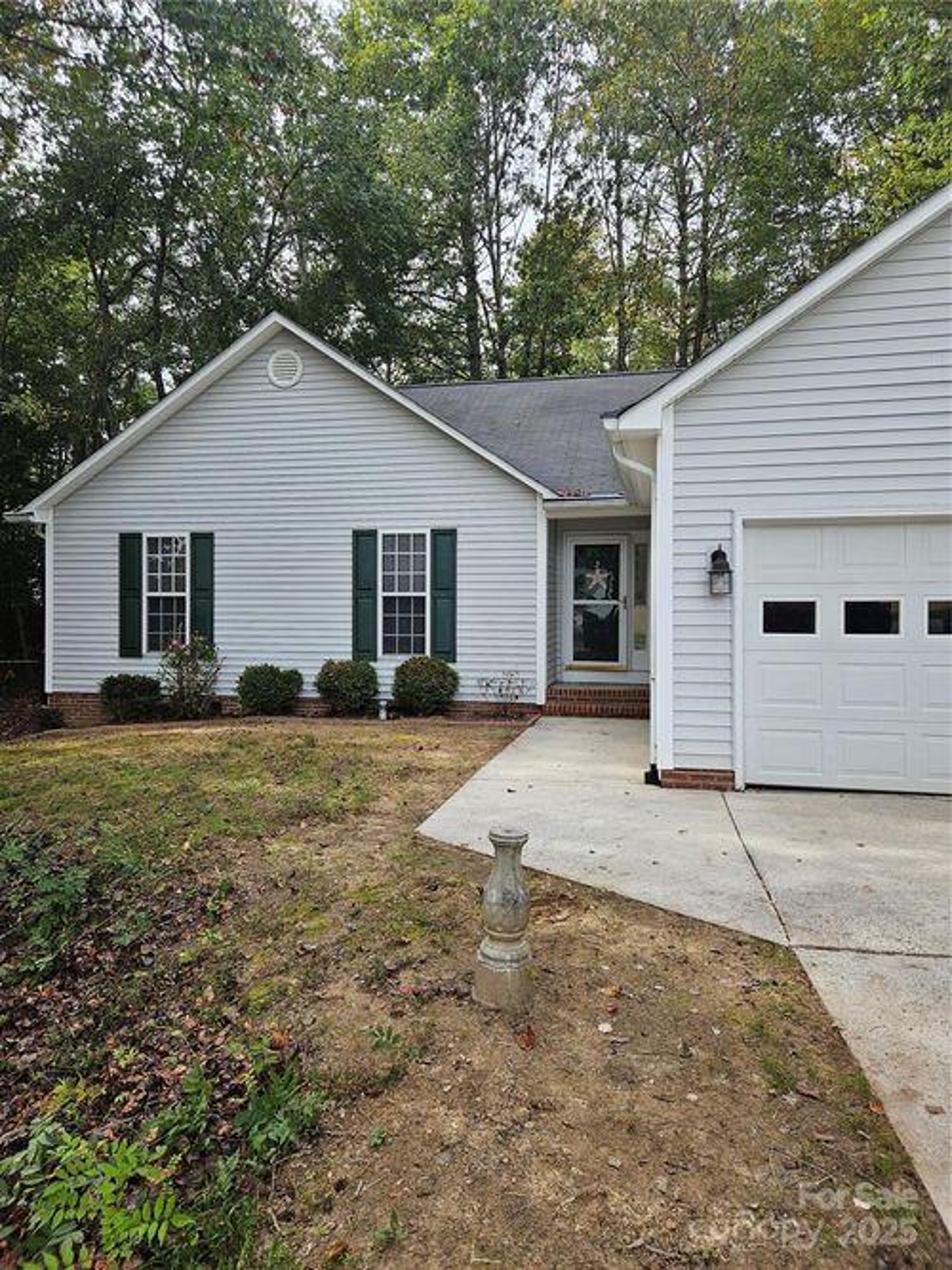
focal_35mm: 23
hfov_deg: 58.9
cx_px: 476
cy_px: 635
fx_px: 844
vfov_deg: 73.9
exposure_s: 1/283
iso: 25
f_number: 1.8
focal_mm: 5.4
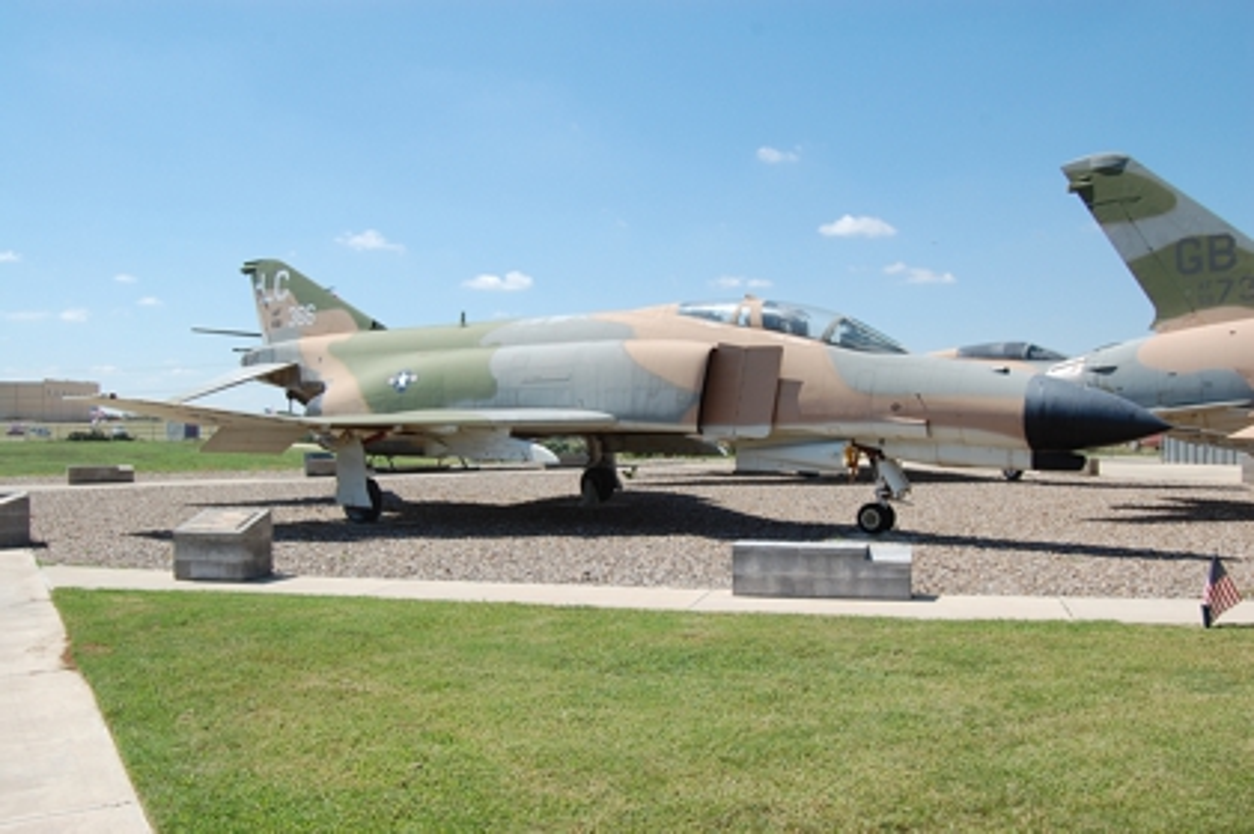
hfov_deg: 57.3
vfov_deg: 39.9
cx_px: 627
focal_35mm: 33
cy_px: 417
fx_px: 1149
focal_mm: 22
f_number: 10
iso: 200
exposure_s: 1/400
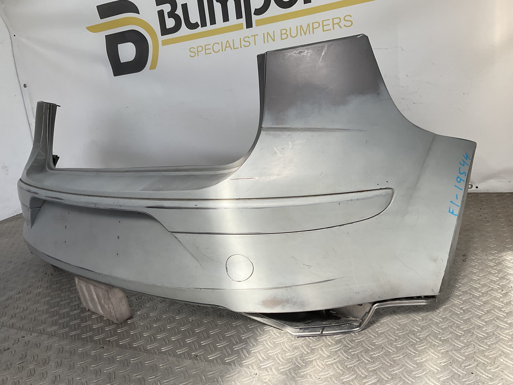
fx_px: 430
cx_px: 256
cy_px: 192
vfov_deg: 48.2
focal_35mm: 29
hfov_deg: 61.7
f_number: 1.8
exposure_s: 1/446
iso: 16
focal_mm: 3
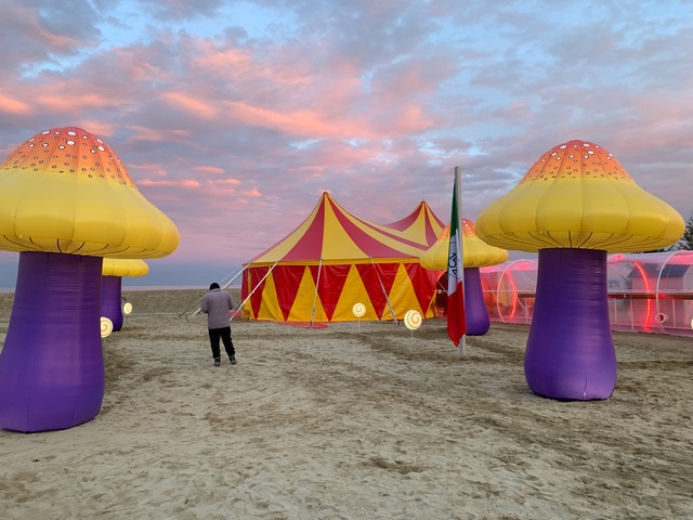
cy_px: 260
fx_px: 521
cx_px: 346
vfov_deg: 53.1
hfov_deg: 67.3
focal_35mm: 26
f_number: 1.8
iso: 100
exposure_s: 1/86
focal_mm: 4.25
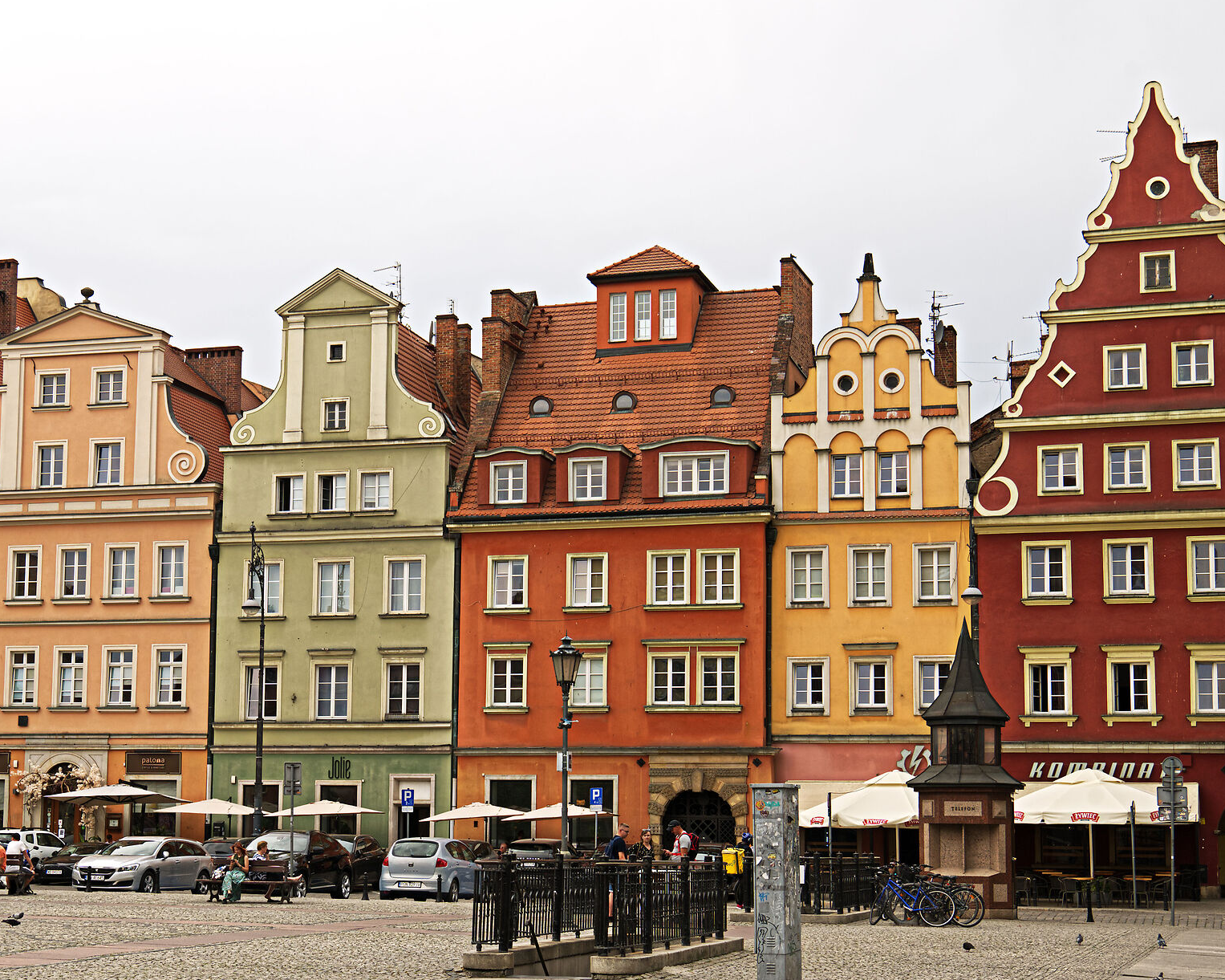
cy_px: 593
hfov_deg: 31.8
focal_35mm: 59
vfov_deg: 25.7
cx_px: 472
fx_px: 2139
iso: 250
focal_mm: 40
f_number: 8
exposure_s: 1/320
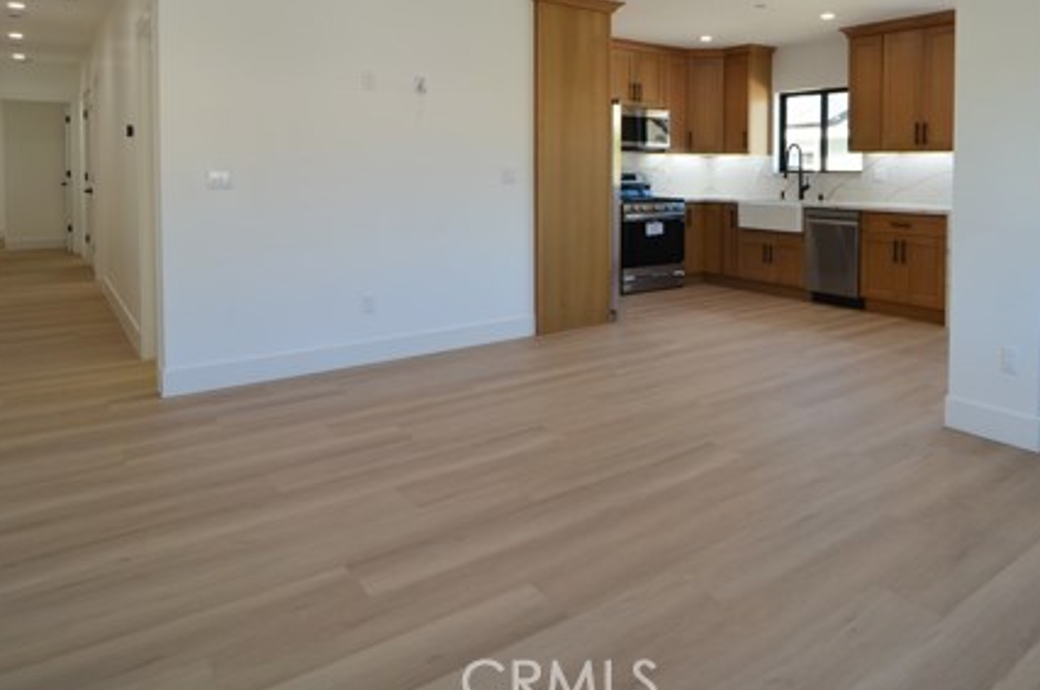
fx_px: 714
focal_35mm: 25
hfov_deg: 69.3
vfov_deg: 50.1
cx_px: 723
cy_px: 200
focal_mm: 11
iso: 200
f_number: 11
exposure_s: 1/10
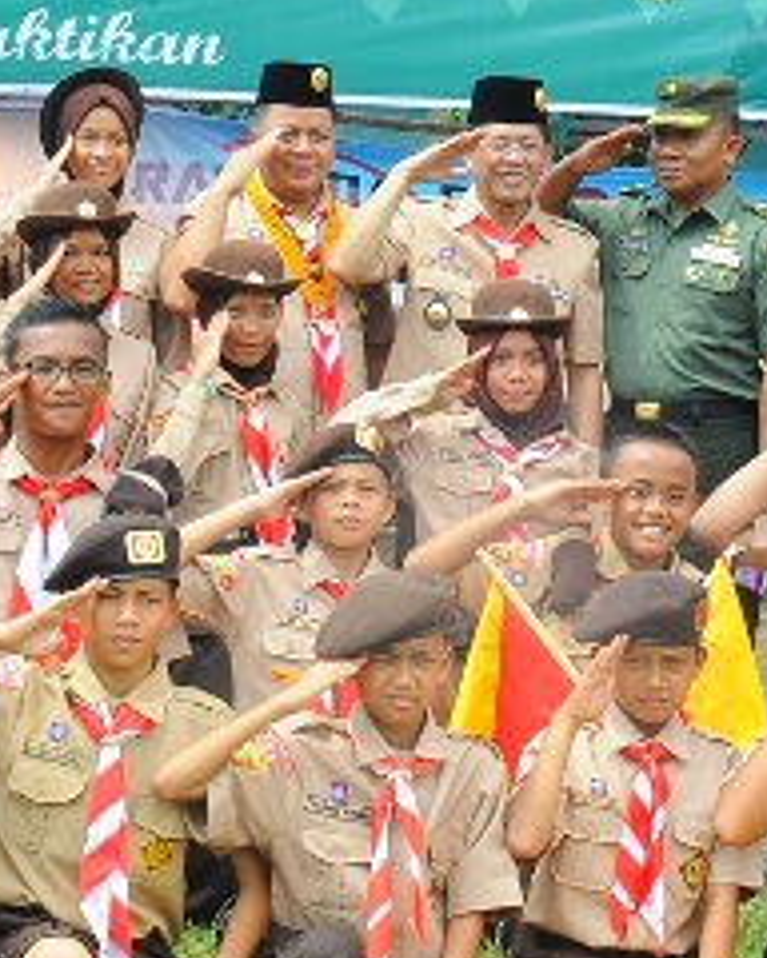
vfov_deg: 13.8
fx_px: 3973
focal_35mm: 140
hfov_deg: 11.0
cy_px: 427
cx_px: 463
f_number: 22
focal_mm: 56
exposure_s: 1/125
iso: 2500
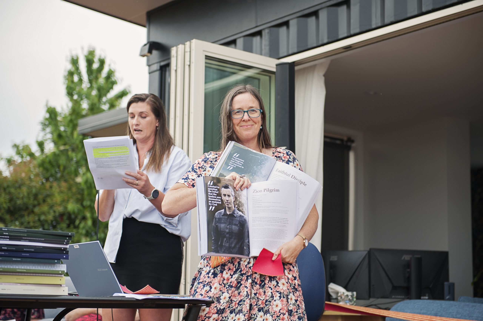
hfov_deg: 28.9
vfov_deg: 19.4
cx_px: 242
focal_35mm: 70
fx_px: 938
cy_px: 160
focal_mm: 70
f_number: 3.2
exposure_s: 1/500
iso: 250
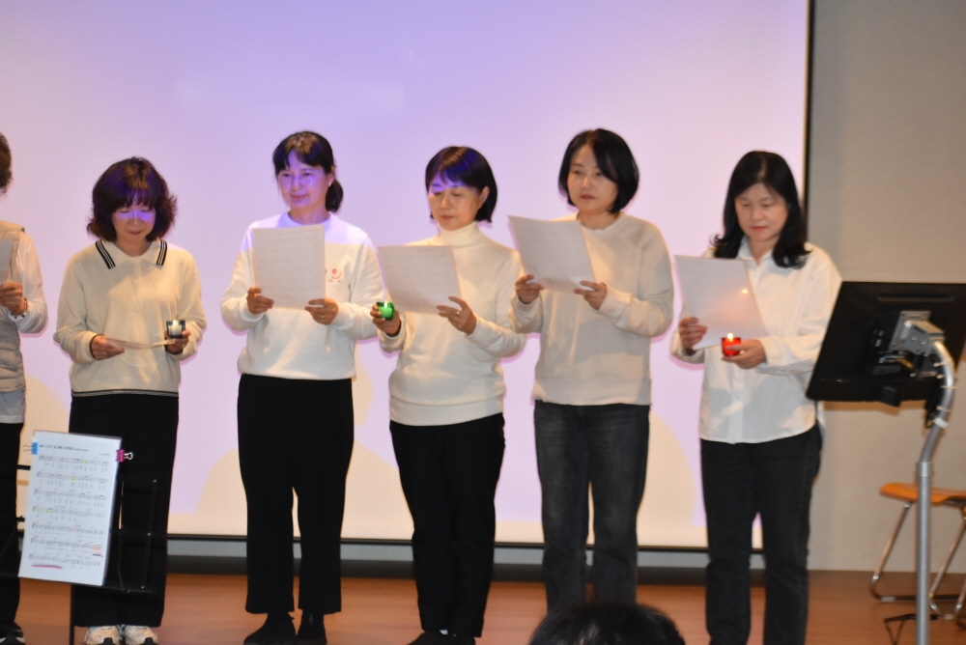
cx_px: 483
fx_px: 2819
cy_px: 322
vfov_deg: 13.1
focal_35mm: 105
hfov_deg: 19.4
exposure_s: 1/60
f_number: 4.5
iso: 800
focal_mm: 70
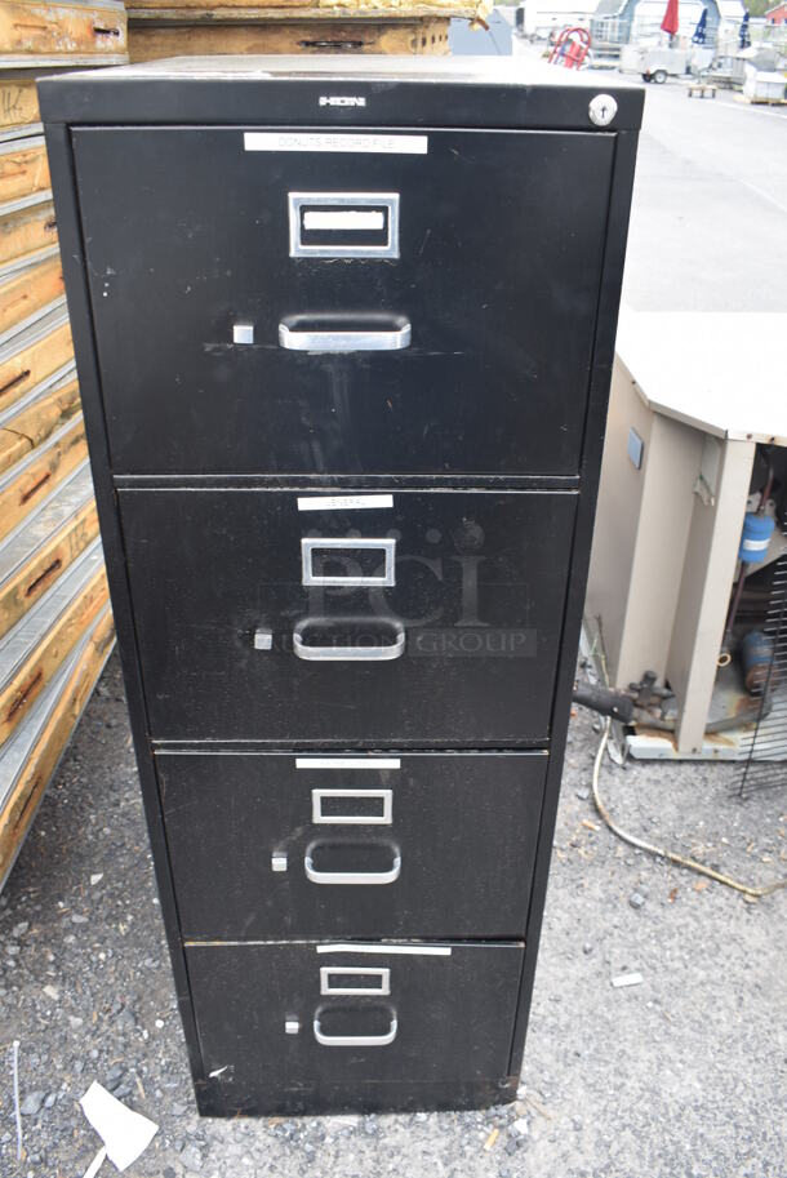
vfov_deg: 61.9
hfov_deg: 43.7
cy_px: 589
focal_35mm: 30
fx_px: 982
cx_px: 394
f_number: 5.6
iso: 250
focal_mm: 20
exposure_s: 1/125
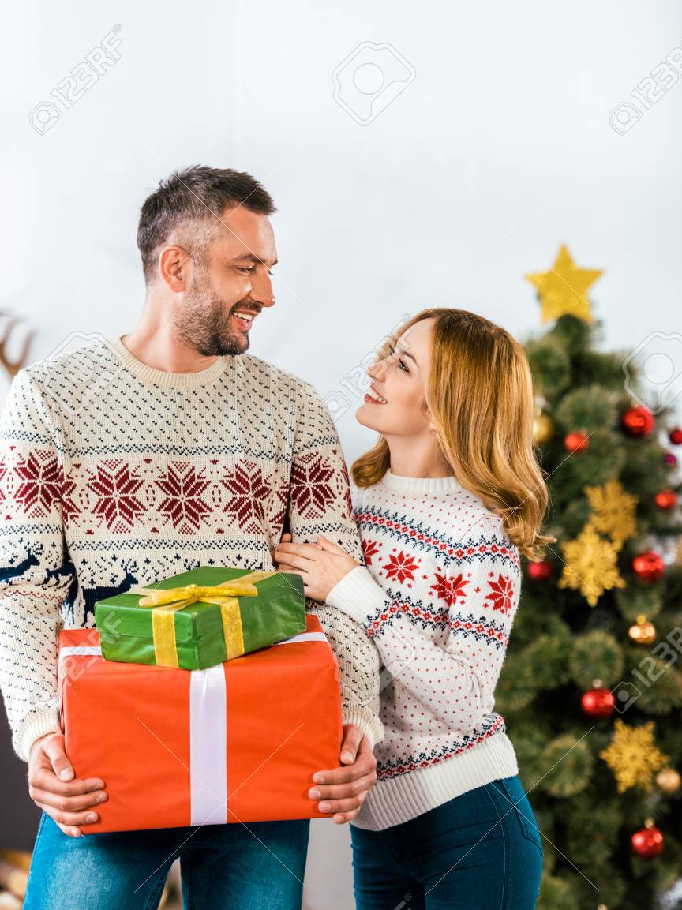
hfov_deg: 10.5
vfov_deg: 14.0
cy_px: 512
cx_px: 341
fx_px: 3706
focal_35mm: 141
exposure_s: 1/200
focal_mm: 130
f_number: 2.8
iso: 320
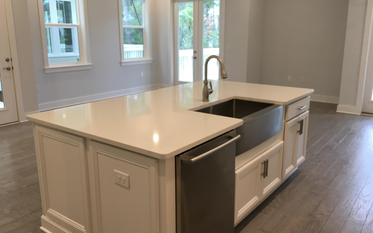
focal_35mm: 31
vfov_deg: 40.6
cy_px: 109
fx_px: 315
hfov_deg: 61.2
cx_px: 186
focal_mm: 4.15
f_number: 2.2
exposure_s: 1/30
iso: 32
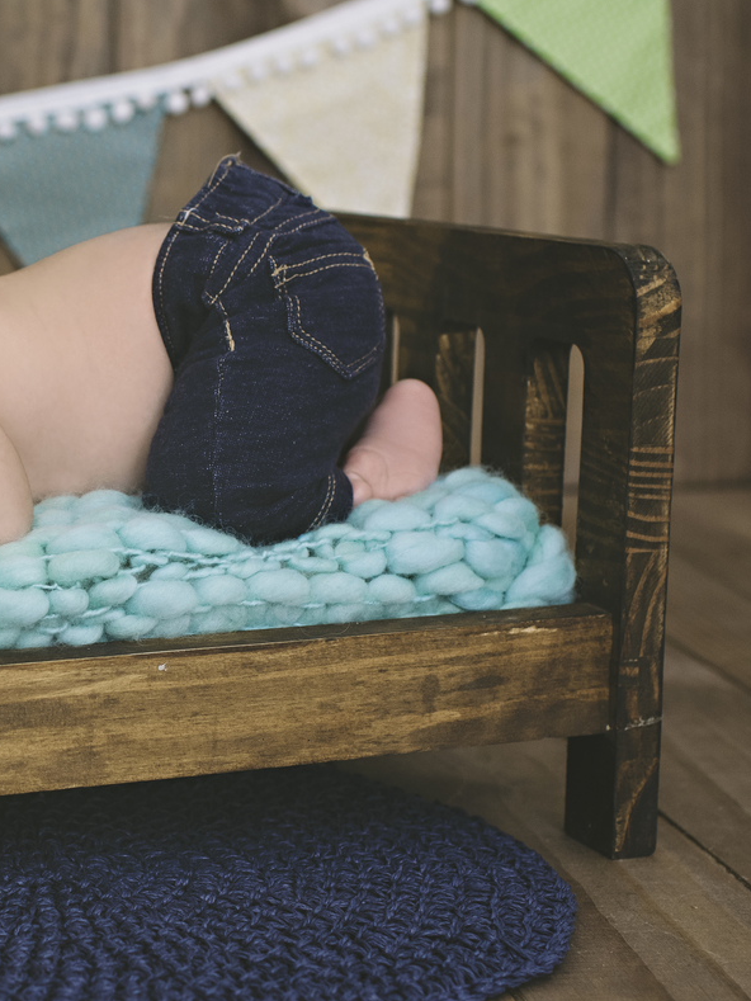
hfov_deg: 18.7
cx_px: -6
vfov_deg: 25.4
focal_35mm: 77
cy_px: 499
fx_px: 2219
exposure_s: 1/200
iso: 500
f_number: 3.2
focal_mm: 35
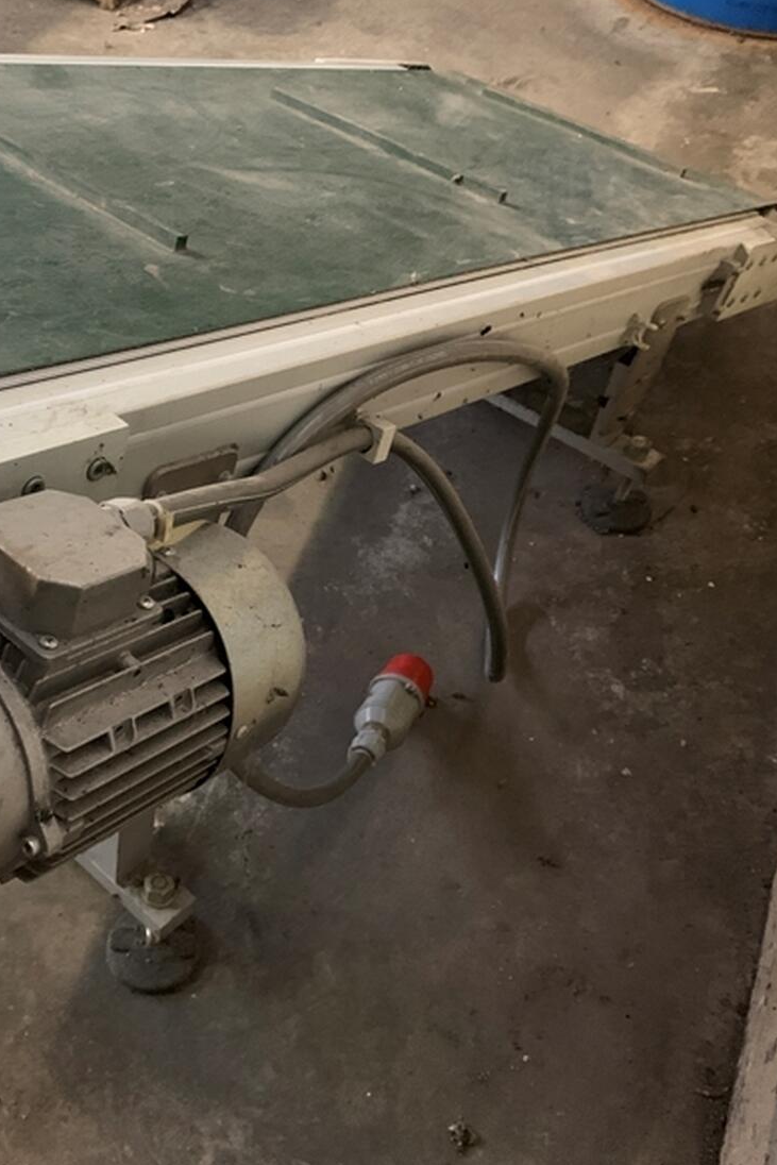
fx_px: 1197
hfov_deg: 35.3
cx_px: 206
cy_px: 593
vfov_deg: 51.9
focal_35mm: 37
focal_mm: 4.25
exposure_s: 1/26
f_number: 1.8
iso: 640
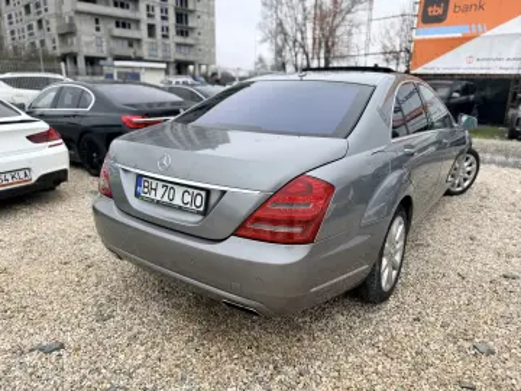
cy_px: 196
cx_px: 260
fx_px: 361
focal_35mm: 24
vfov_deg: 56.8
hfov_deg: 71.6
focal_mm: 6.76
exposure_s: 1/1689
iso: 80
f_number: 1.78
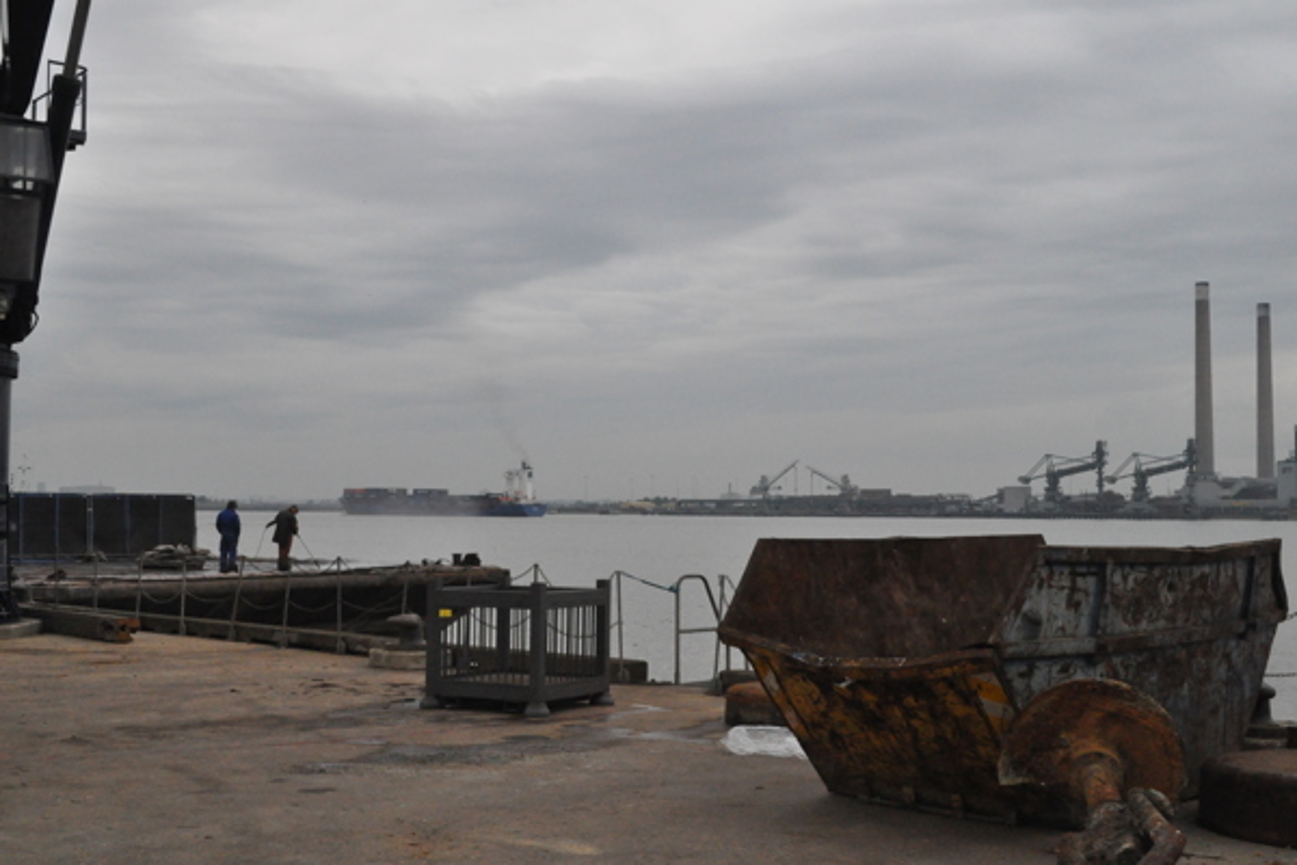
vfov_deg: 30.8
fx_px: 1567
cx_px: 648
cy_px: 432
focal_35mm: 44
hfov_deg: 45.0
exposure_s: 1/1000
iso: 3200
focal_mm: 29
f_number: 16
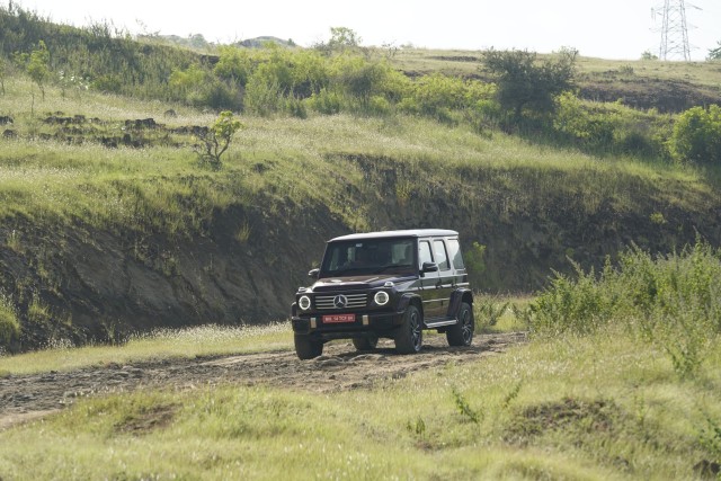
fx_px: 2664
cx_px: 360
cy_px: 240
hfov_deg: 15.4
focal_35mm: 133
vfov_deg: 10.3
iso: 100
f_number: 5.6
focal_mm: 133
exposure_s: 1/160
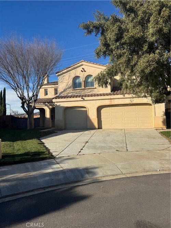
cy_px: 114
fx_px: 158
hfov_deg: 56.8
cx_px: 86
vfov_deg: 71.6
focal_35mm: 24
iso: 80
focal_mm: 6.76
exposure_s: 1/5348
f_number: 1.78
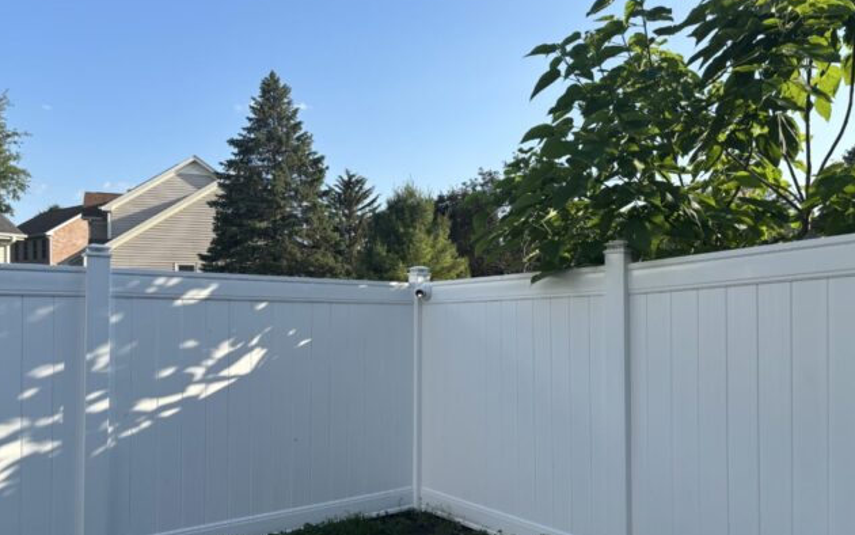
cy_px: 306
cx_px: 422
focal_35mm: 28
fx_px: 653
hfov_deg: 66.5
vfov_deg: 44.4
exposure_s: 1/1984
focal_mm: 5.96
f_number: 1.6
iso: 50
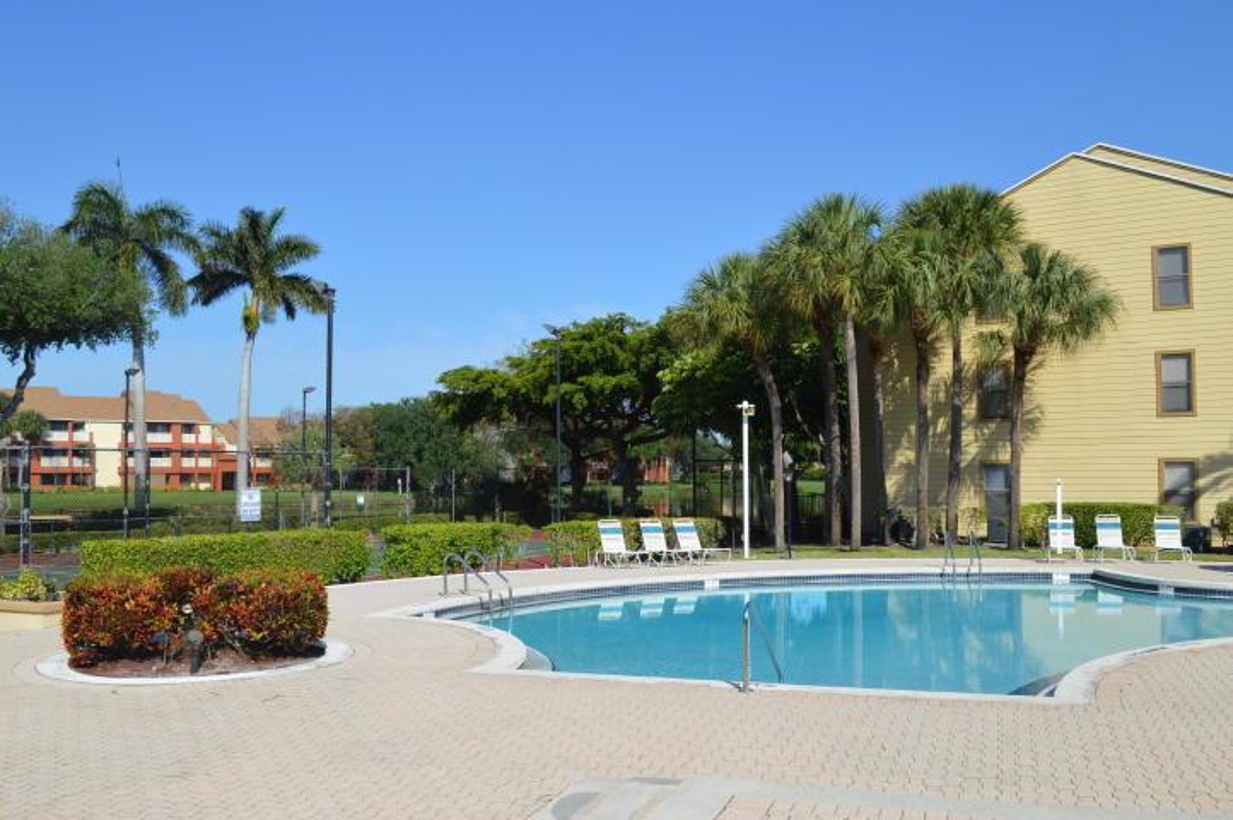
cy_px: 410
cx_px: 616
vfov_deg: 39.9
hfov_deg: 57.3
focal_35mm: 33
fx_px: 1129
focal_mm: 22
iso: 100
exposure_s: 1/250
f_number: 8
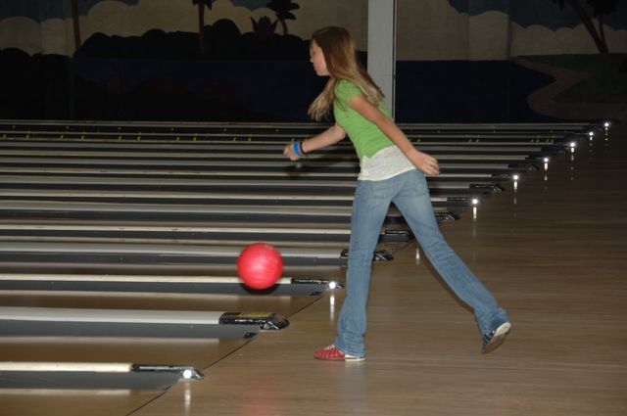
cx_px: 314
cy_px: 208
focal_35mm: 123
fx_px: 2140
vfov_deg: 11.1
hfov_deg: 16.7
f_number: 5
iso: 200
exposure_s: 1/125
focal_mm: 82
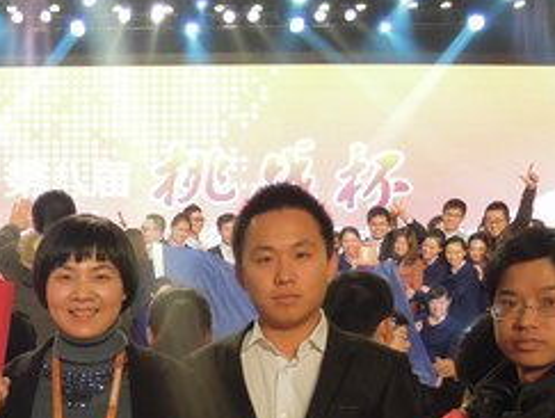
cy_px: 400
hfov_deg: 27.0
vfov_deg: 20.8
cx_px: 39
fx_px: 1108
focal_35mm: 69
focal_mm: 5
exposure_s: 1/60
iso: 160
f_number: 2
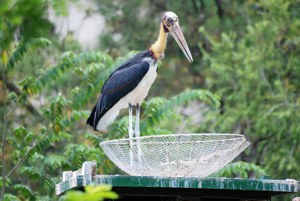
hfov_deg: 4.6
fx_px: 3754
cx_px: 150
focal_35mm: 450
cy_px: 100
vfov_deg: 3.1
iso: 400
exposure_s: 1/250
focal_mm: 300
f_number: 5.6
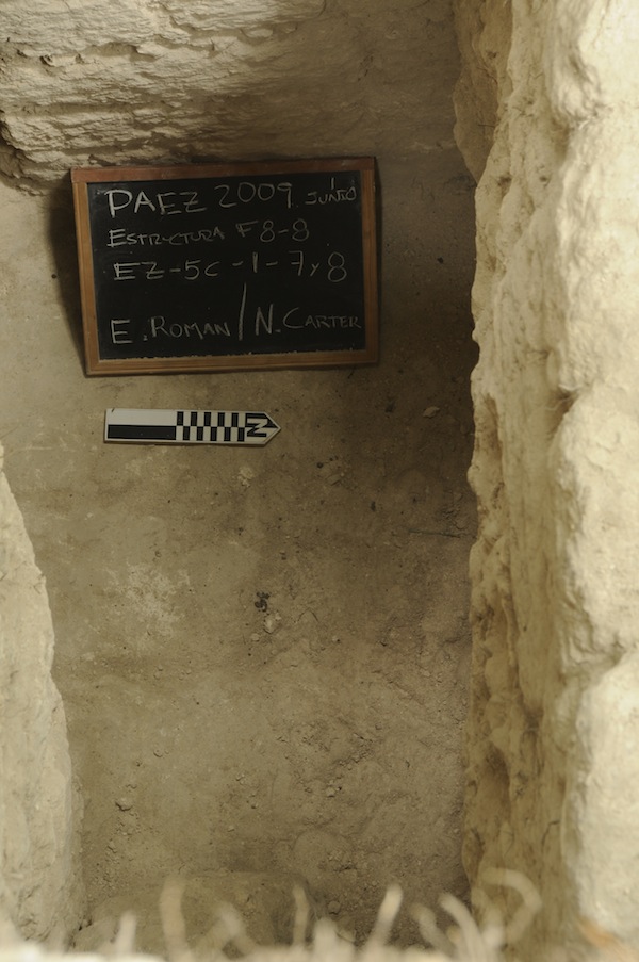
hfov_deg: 11.1
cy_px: 481
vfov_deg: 16.7
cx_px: 320
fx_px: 3282
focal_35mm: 123
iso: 200
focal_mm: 82
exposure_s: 1/1.3
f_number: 9
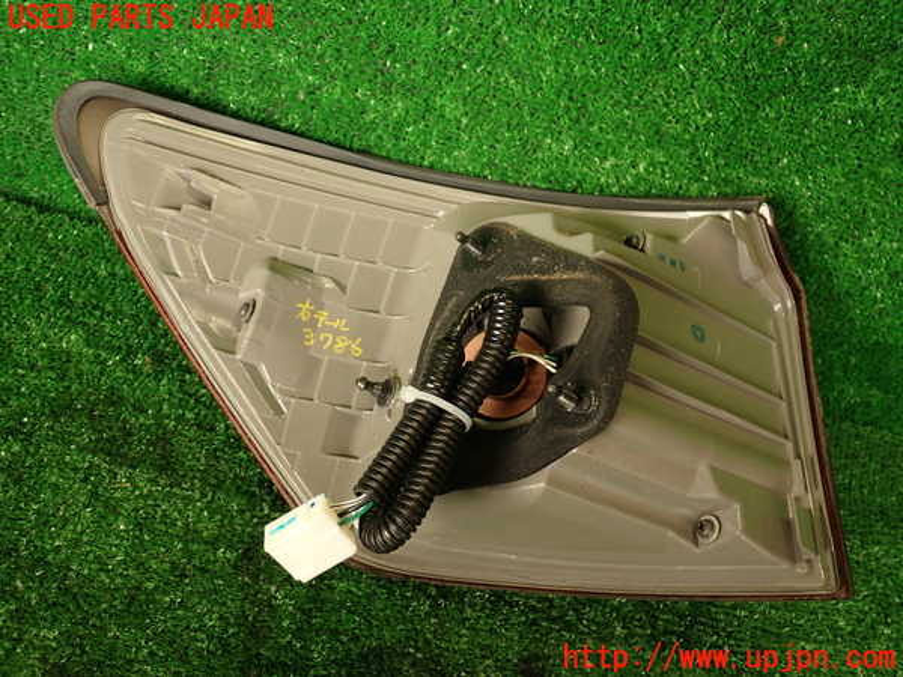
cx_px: 452
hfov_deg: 56.8
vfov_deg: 44.2
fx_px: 835
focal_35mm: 32
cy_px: 338
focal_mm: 5.79
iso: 125
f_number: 2.4
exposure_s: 1/60
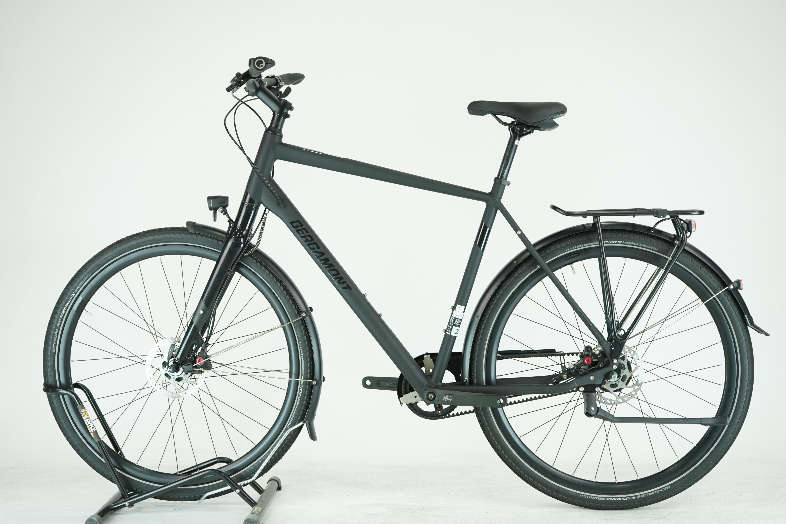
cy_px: 264
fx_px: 1157
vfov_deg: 25.5
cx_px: 397
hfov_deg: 37.5
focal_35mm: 53
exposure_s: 1/200
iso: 1600
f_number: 5.6
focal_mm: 52
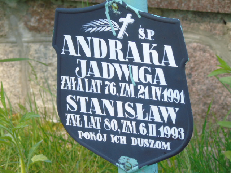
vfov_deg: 5.3
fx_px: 1855
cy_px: 86
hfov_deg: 7.1
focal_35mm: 278
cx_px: 116
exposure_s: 1/125
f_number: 4.9
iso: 250
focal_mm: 50
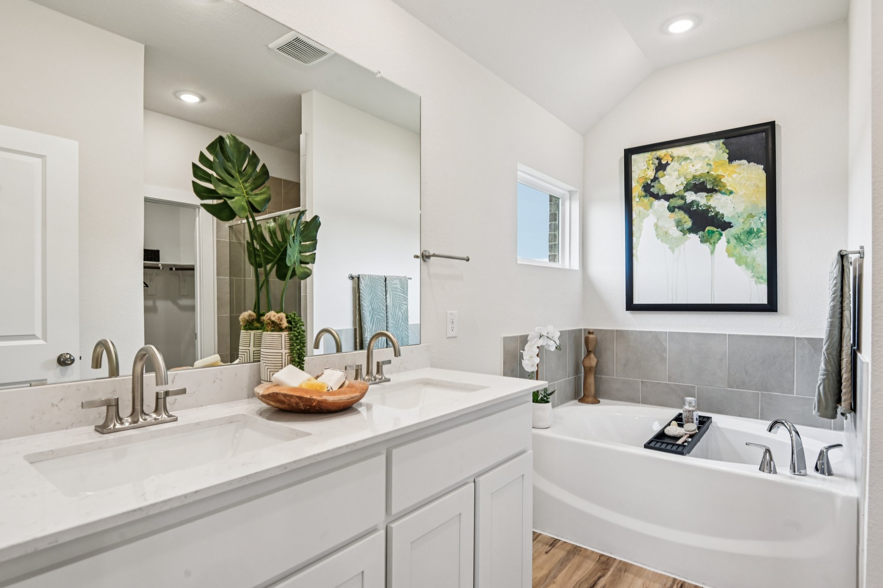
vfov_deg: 64.5
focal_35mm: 19
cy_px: 294
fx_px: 466
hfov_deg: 86.9
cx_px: 442
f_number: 8
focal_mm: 19
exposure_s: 1/60
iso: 400
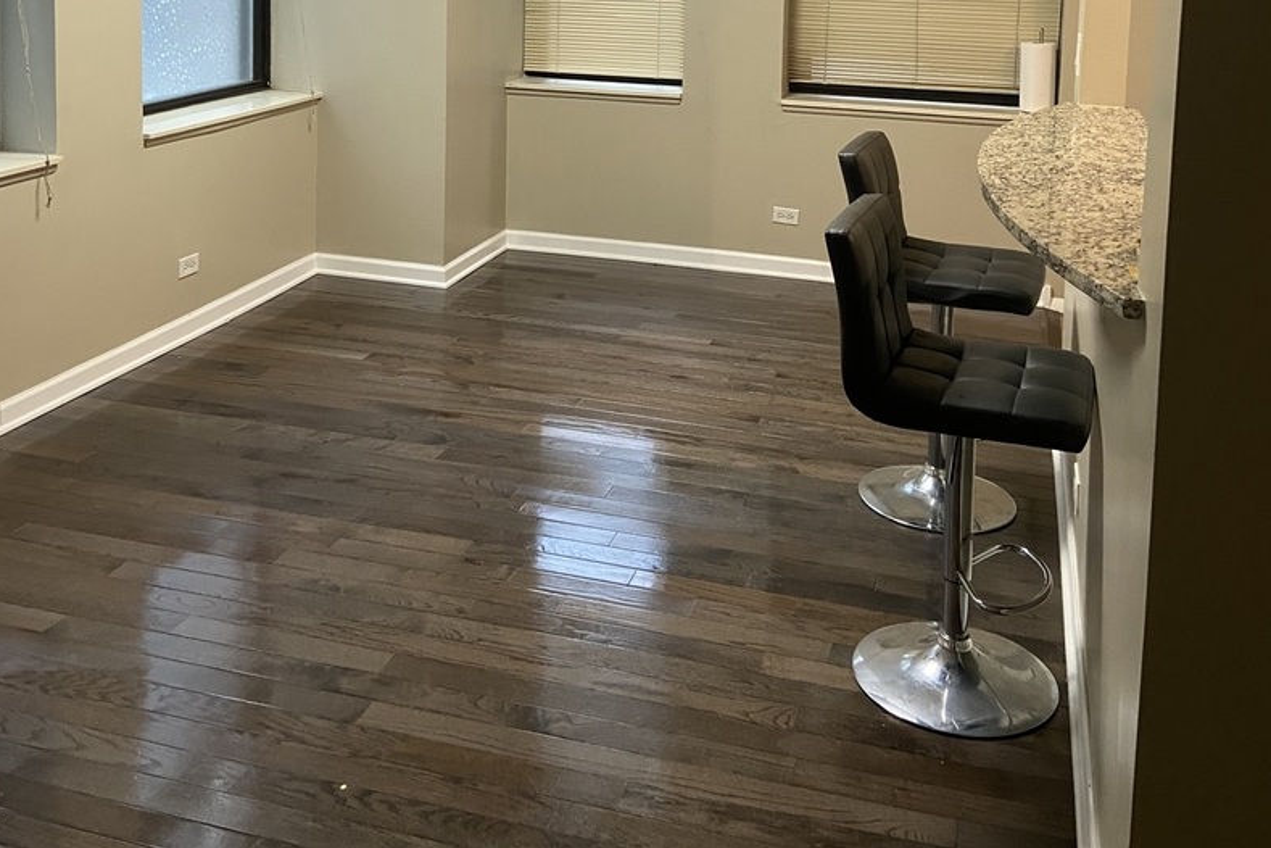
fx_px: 1306
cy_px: 44
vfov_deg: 33.5
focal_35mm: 37
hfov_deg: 51.9
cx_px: 622
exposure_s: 1/60
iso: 250
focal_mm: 4.25
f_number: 1.8
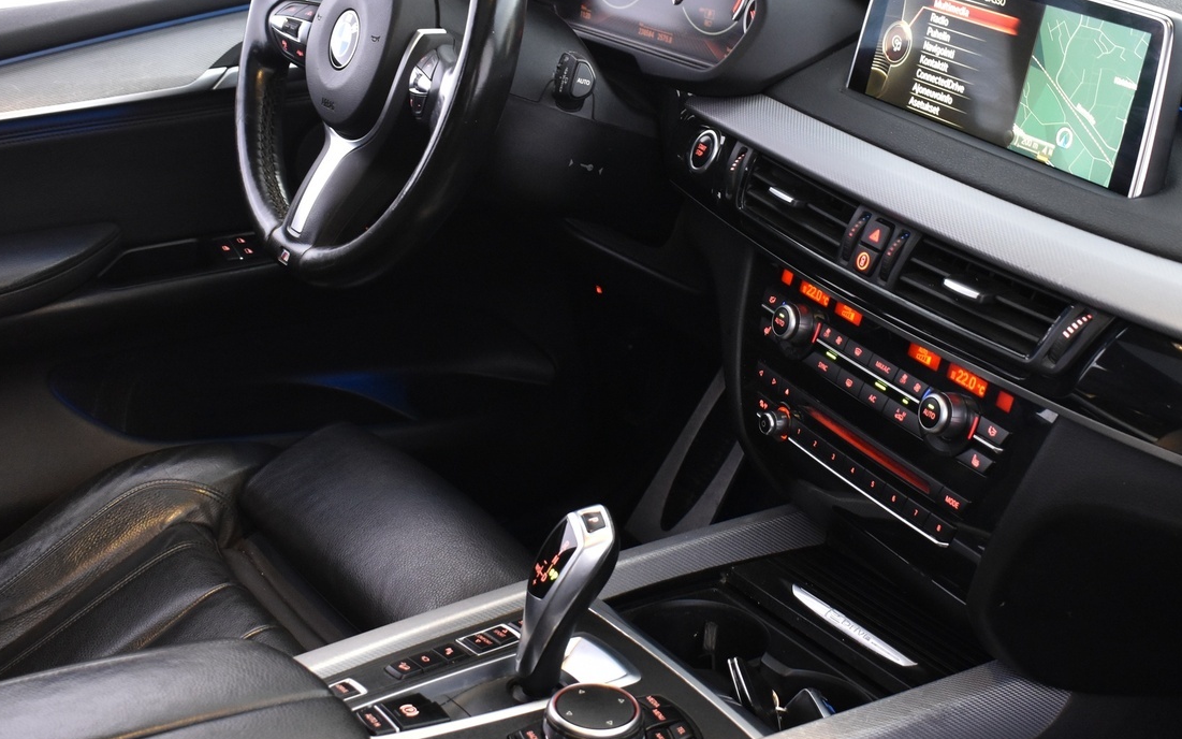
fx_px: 1667
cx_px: 637
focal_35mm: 52
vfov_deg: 25.0
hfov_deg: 39.0
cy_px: 320
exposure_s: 1/8
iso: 1250
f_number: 5
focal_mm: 23
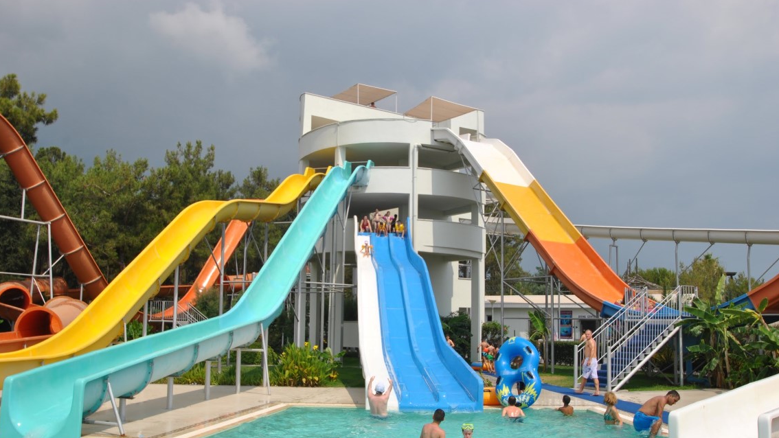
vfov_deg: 33.7
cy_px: 248
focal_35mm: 35
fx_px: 723
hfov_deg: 56.6
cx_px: 390
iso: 100
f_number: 9
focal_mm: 22
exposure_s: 1/320
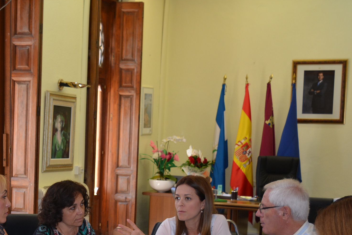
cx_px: 33
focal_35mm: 79
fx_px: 773
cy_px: 231
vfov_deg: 16.9
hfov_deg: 24.9
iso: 400
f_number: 4
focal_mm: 26
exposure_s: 1/125
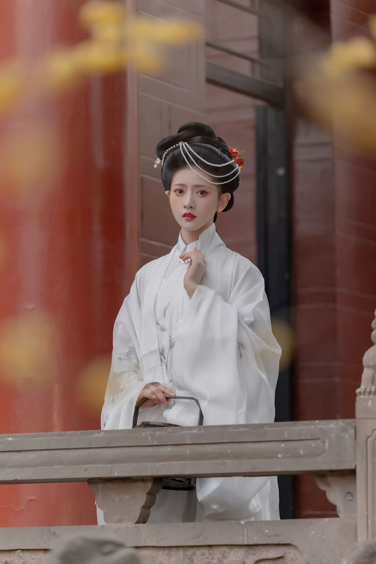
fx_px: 2929
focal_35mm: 187
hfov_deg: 7.3
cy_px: 282
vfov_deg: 11.0
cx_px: 188
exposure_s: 1/500
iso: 500
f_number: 2.8
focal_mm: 187
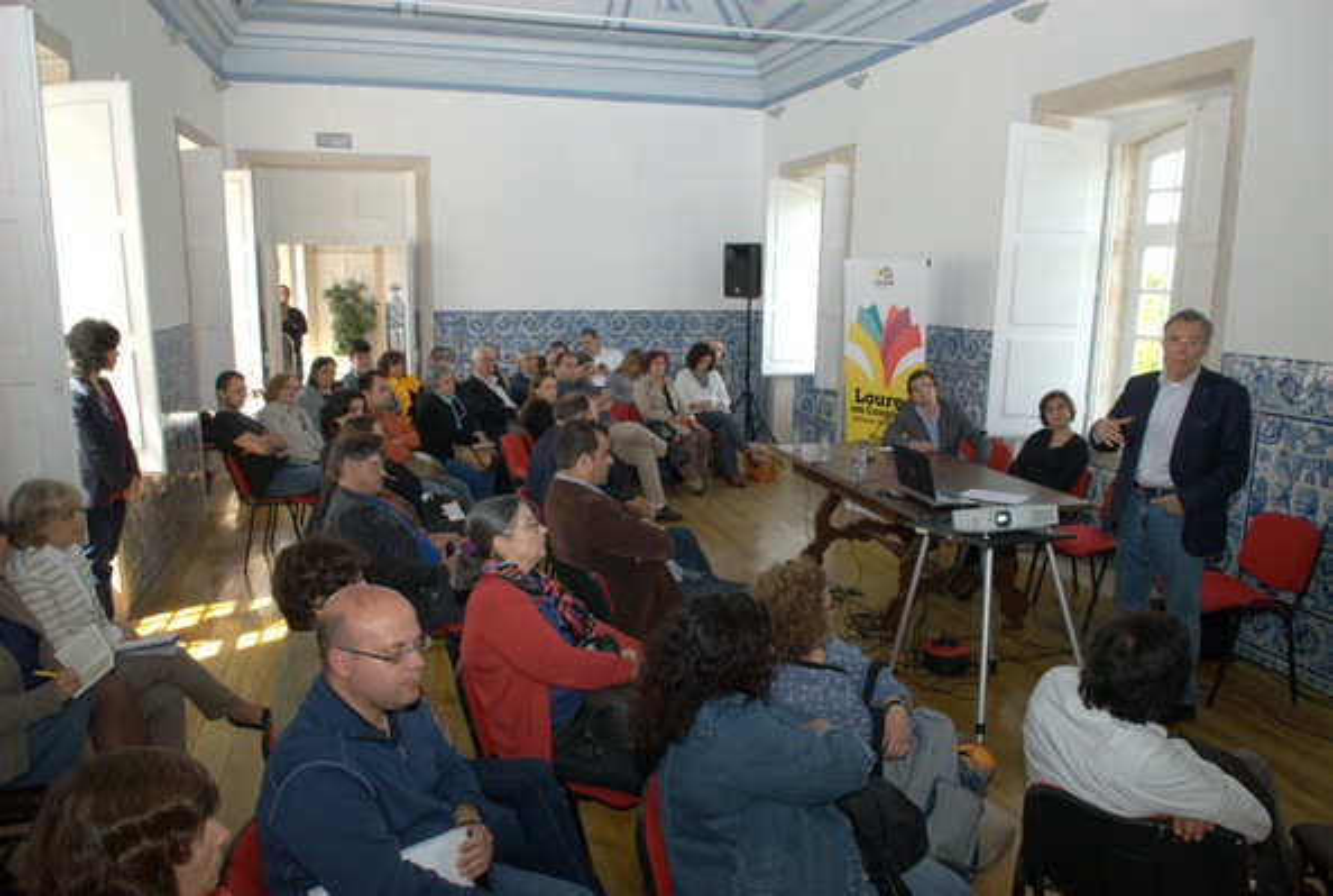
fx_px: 946
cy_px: 448
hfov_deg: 70.3
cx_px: 666
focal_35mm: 26
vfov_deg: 50.6
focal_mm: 17
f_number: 5.6
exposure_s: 1/60
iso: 400
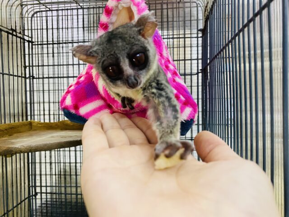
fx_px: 217
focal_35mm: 26
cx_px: 144
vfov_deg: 53.1
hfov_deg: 67.3
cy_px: 108
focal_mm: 4.25
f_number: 1.8
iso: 200
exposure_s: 1/50
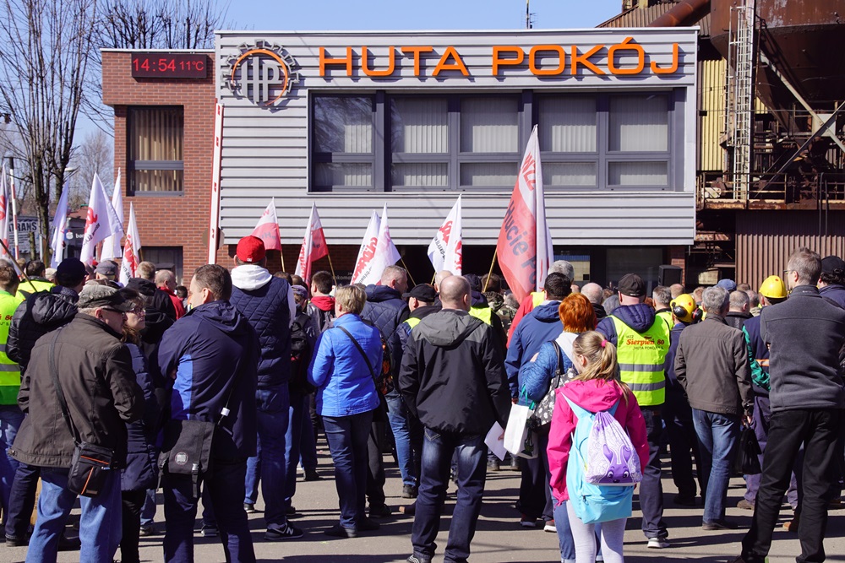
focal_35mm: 82
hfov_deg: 24.6
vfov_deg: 16.6
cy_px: 282
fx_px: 1937
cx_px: 422
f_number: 9
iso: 100
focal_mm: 55
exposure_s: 1/160
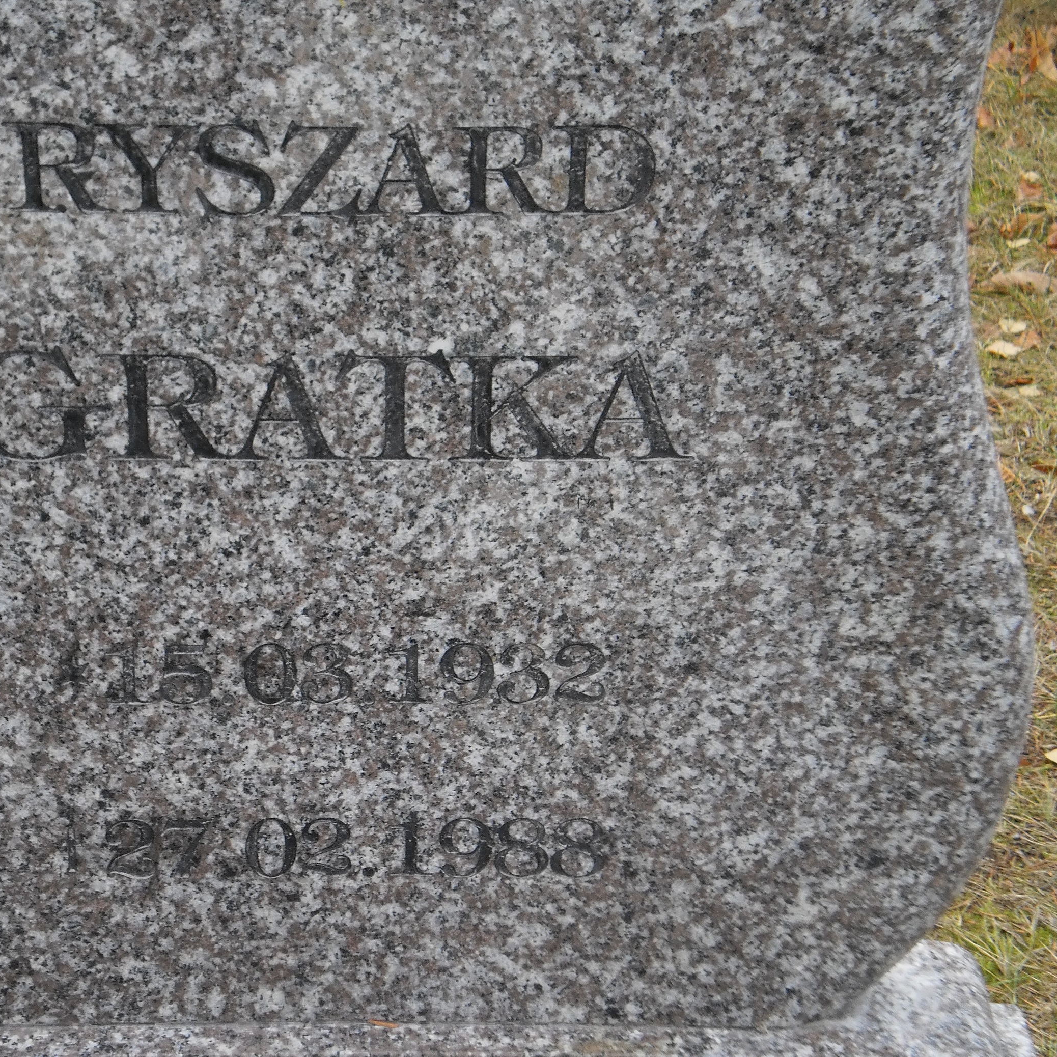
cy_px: 530
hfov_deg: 17.9
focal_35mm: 97
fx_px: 3351
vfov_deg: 17.9
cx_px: 402
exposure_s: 1/40
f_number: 5.1
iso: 125
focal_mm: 14.3
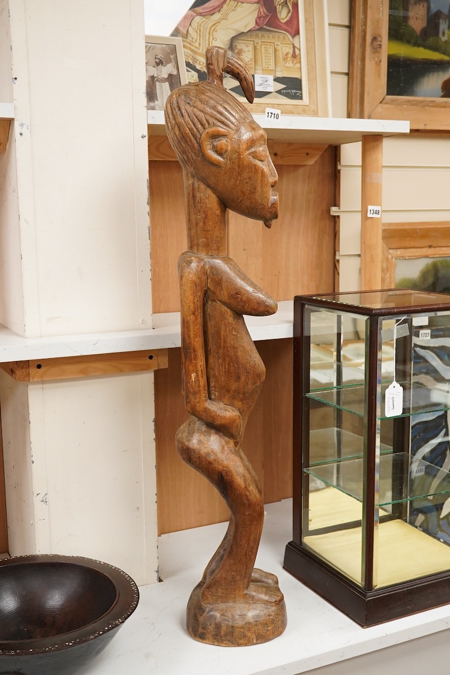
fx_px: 844
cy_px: 338
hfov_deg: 29.9
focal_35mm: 45
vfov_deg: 43.6
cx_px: 225
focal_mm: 30
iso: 2500
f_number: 9
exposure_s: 1/160
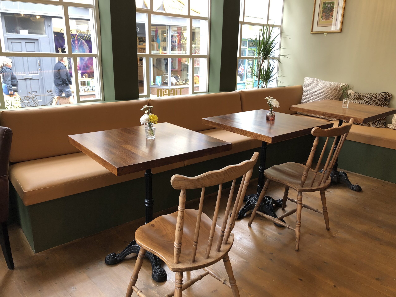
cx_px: 198
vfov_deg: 49.7
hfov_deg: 63.4
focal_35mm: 28
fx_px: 320
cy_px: 148
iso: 32
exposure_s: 1/33
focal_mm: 3.99
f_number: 1.8
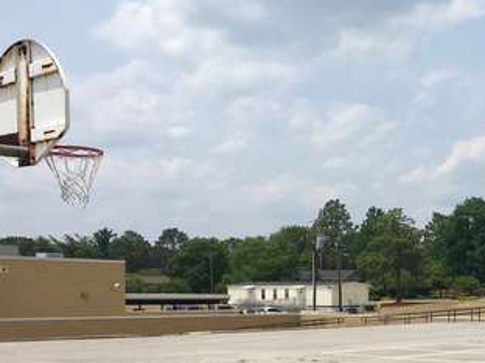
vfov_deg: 23.0
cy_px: 334
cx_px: 430
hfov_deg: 30.0
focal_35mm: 62
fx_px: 869
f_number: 2.2
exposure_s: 1/2959
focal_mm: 4.15
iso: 25
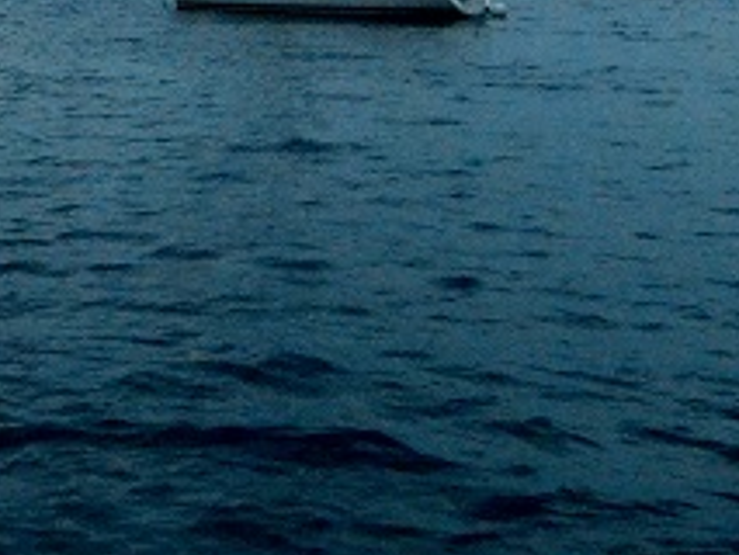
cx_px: -102
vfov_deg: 17.6
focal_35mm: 81
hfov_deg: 22.5
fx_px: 1730
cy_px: -64
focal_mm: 12
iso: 5000
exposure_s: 1/125
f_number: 4
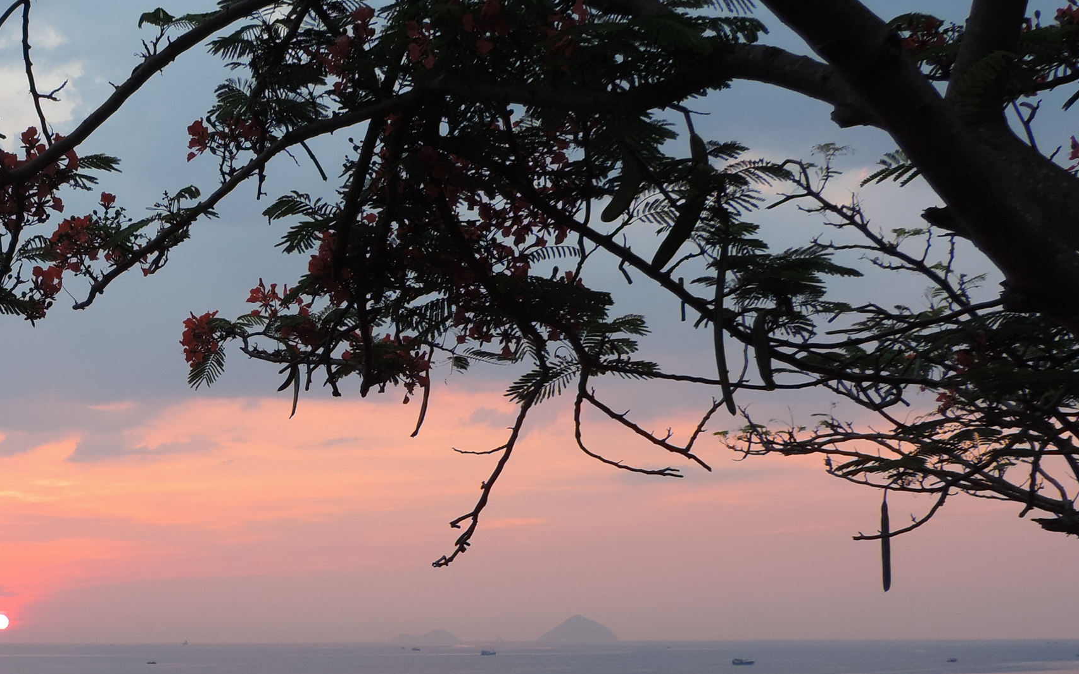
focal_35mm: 67
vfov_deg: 19.3
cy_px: 496
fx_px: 1970
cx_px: 110
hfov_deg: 29.4
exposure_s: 1/50
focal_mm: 5.8
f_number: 3.2
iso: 100
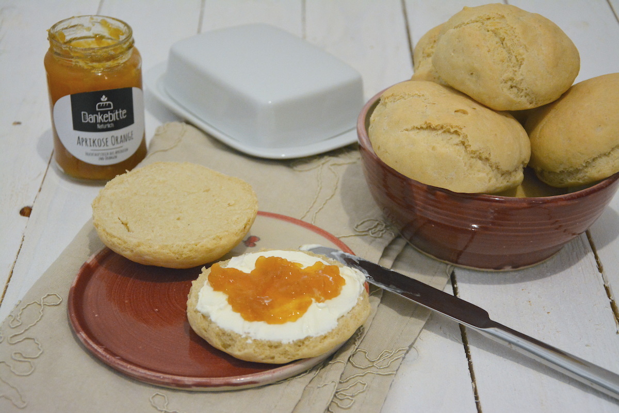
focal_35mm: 75
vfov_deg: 18.2
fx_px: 1290
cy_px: 206
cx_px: 310
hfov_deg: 27.0
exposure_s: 1/30
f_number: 5
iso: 3200
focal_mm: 50
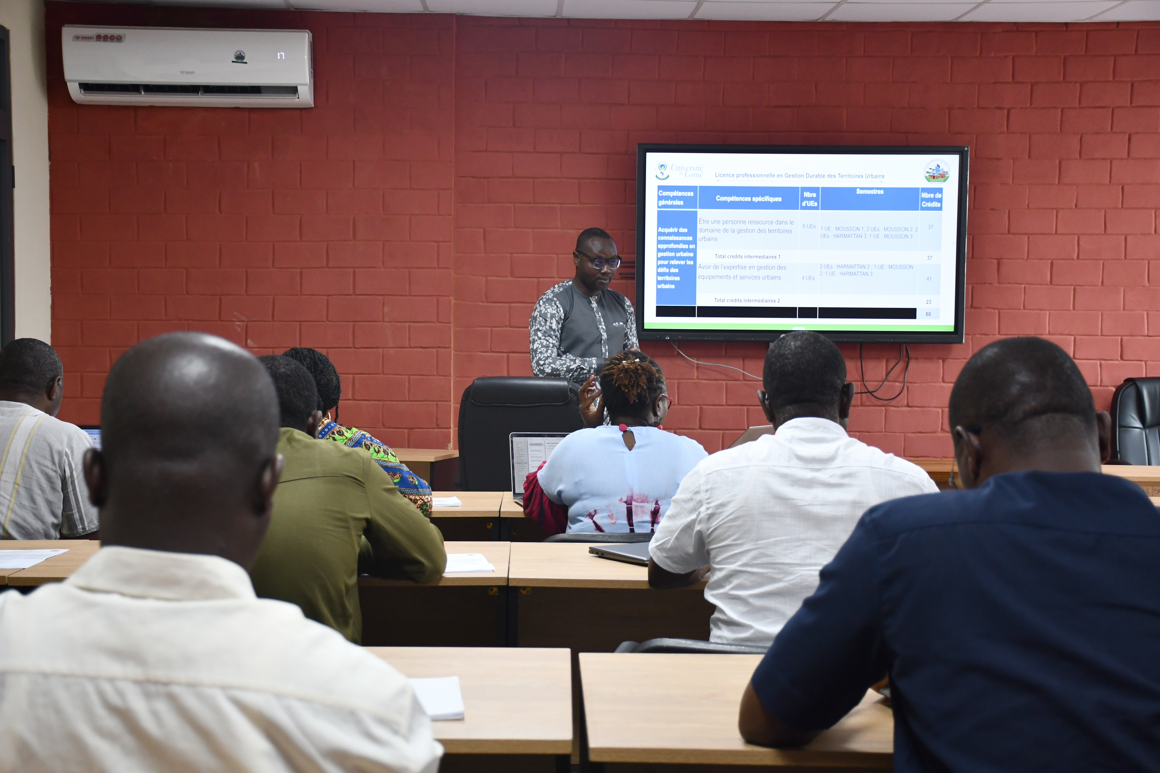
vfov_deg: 26.0
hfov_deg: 38.2
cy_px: 386
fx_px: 1675
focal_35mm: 52
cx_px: 580
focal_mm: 35
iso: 1100
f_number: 4.2
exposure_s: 1/125
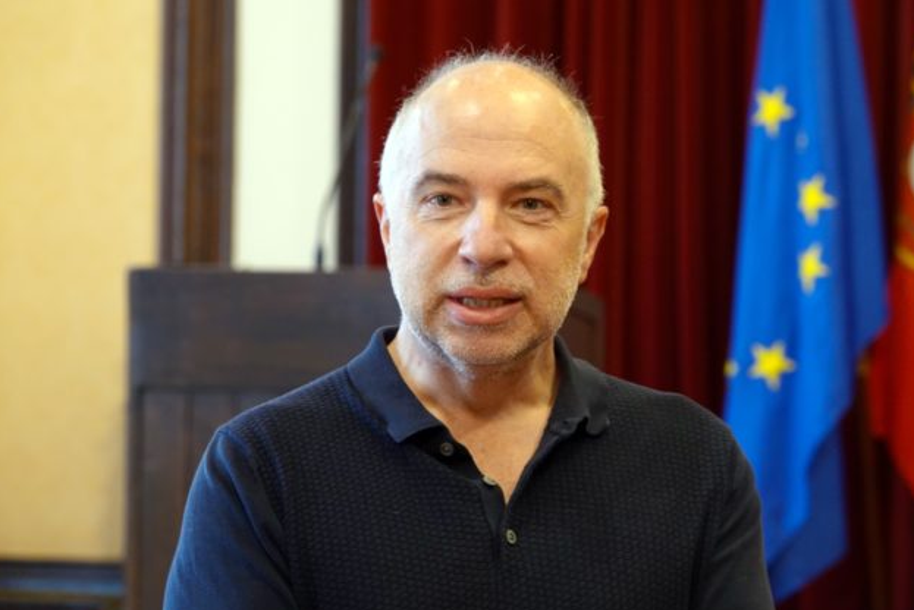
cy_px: 302
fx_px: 5867
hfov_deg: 8.9
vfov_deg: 6.0
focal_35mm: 231
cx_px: 477
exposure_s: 1/40
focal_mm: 73.24
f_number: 4
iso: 800
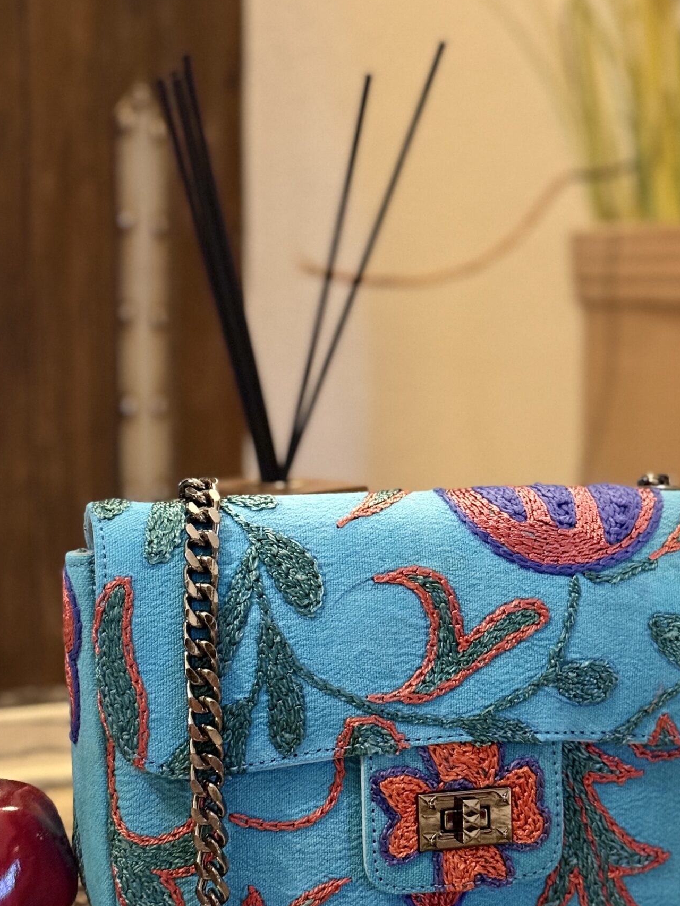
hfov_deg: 20.4
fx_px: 1886
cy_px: 587
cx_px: 394
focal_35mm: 72
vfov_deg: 26.9
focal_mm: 6.76
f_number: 1.78
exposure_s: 1/25
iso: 640
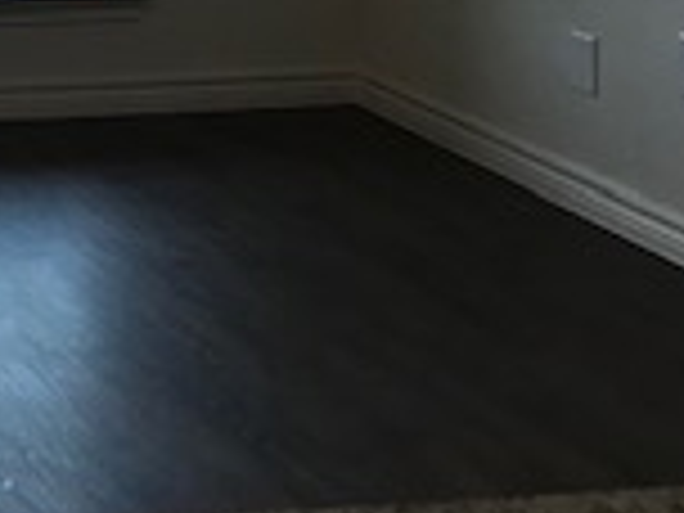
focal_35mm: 118
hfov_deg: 14.9
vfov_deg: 11.3
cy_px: -536
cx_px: -472
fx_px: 2332
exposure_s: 1/120
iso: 25
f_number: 1.8
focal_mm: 3.99
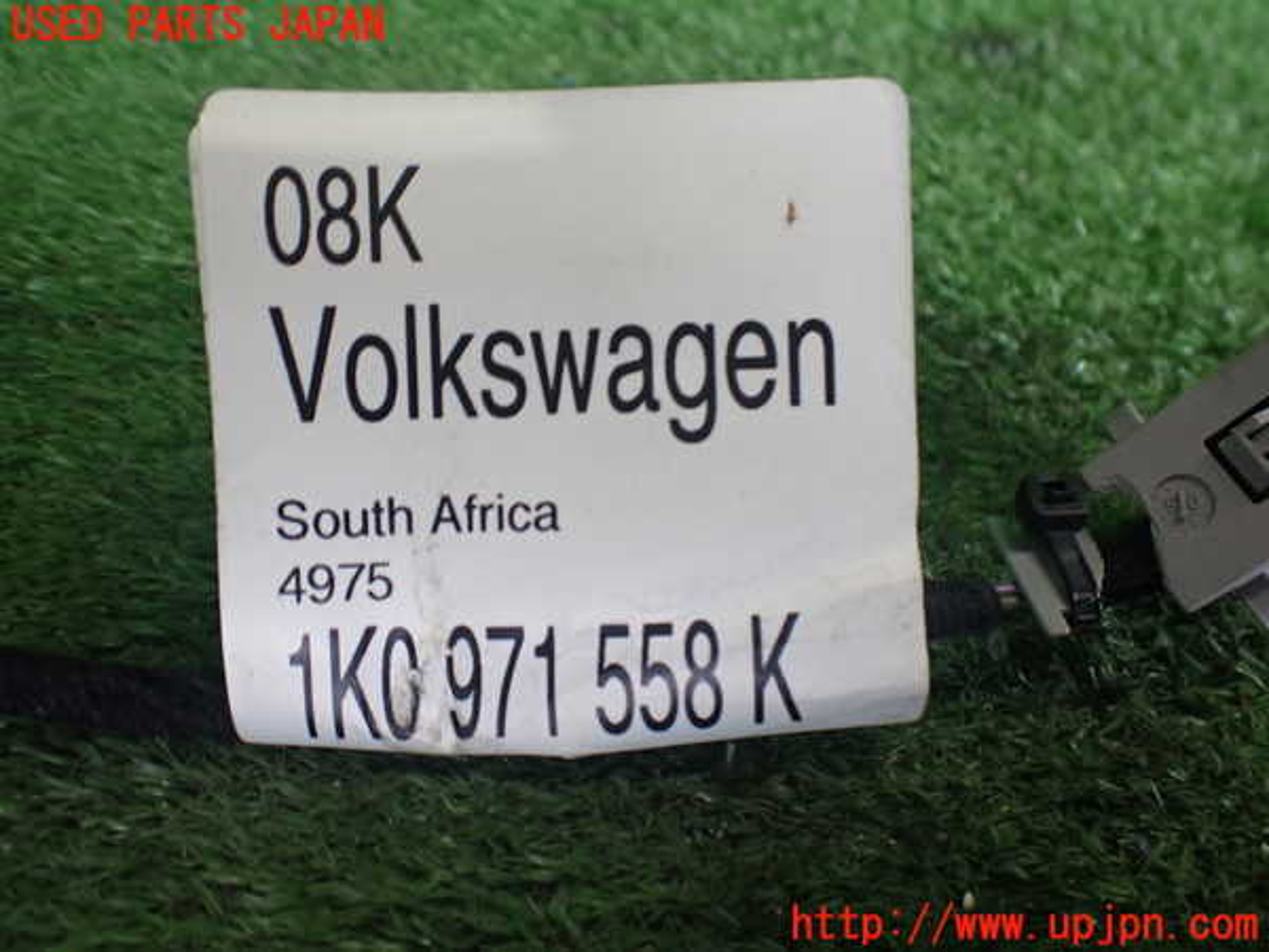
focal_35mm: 30
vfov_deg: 46.8
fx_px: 1100
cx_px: 634
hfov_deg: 60.0
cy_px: 476
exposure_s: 1/125
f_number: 2.3
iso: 400
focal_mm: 5.4
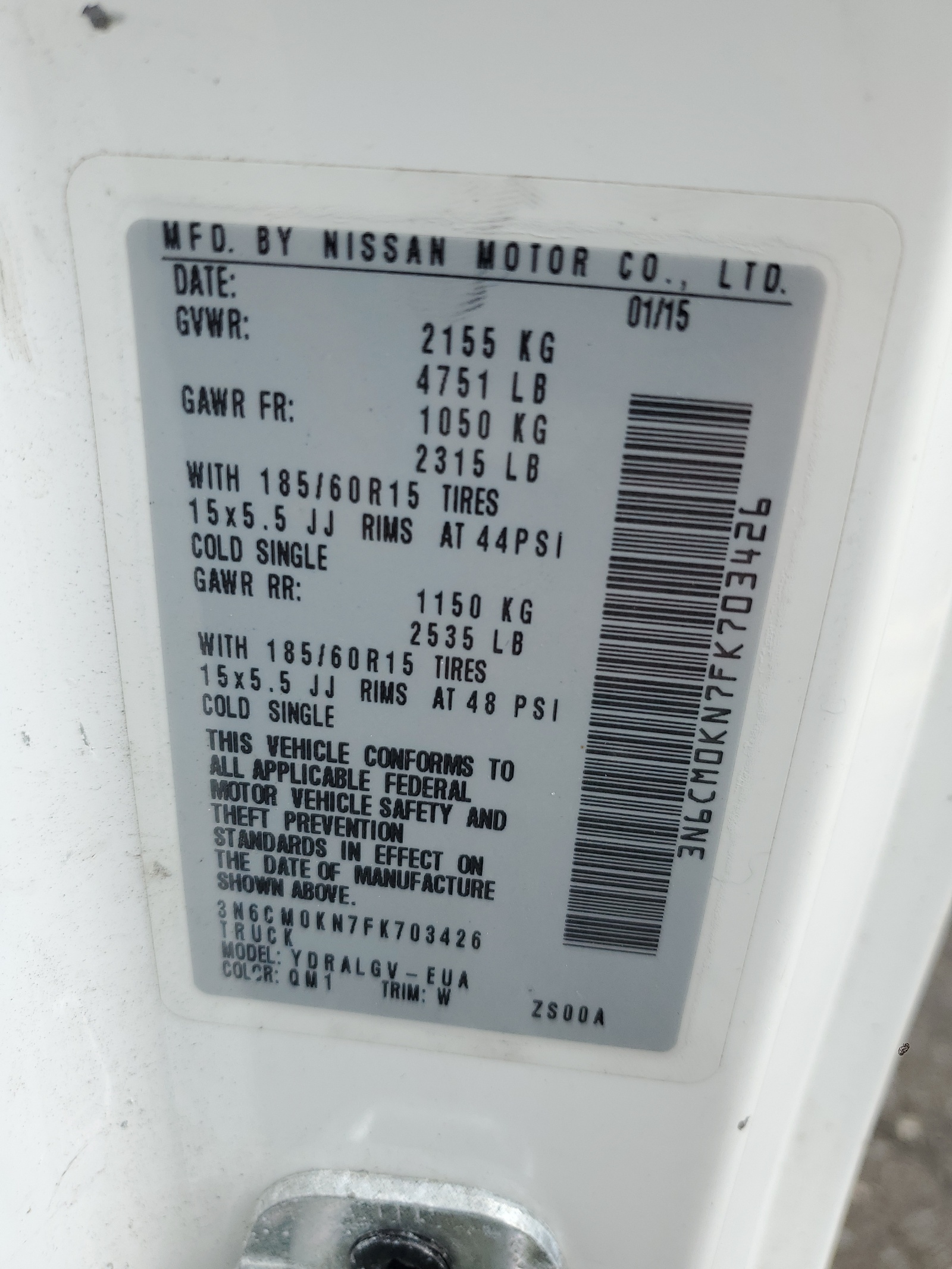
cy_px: 634
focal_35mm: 26
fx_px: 953
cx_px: 476
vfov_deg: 67.3
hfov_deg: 53.1
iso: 50
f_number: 1.5
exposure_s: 1/556
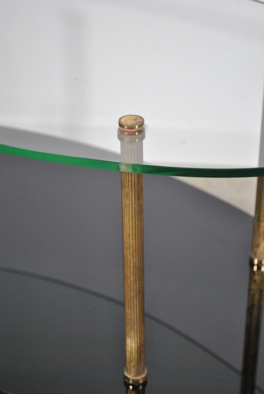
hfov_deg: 17.5
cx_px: 132
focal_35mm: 78
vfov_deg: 26.0
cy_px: 197
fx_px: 855
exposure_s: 1/30
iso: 560
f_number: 5.6
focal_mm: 52
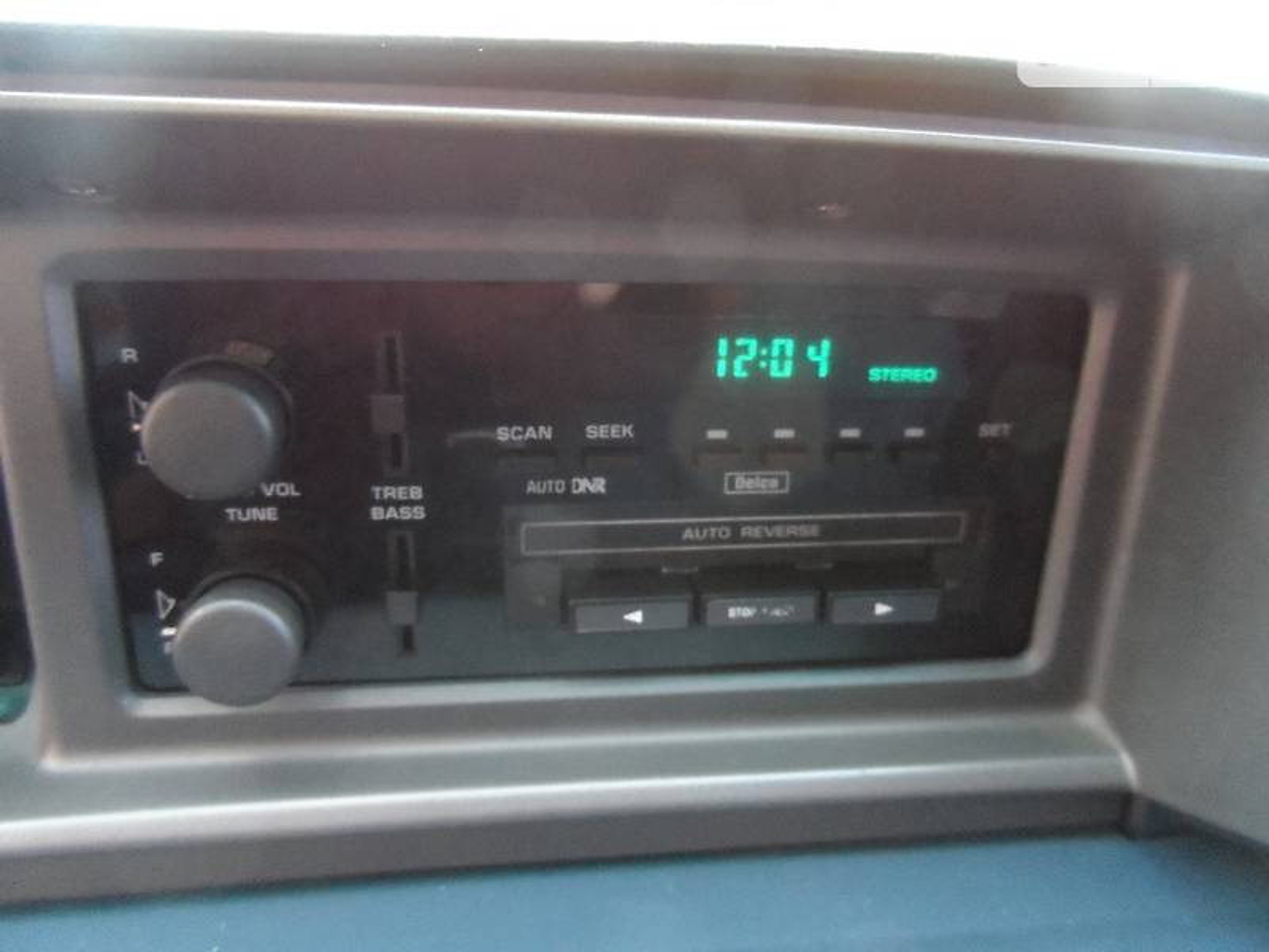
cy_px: 476
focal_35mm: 24
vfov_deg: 56.8
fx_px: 880
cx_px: 634
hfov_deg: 71.6
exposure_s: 1/30
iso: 640
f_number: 3.2
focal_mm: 4
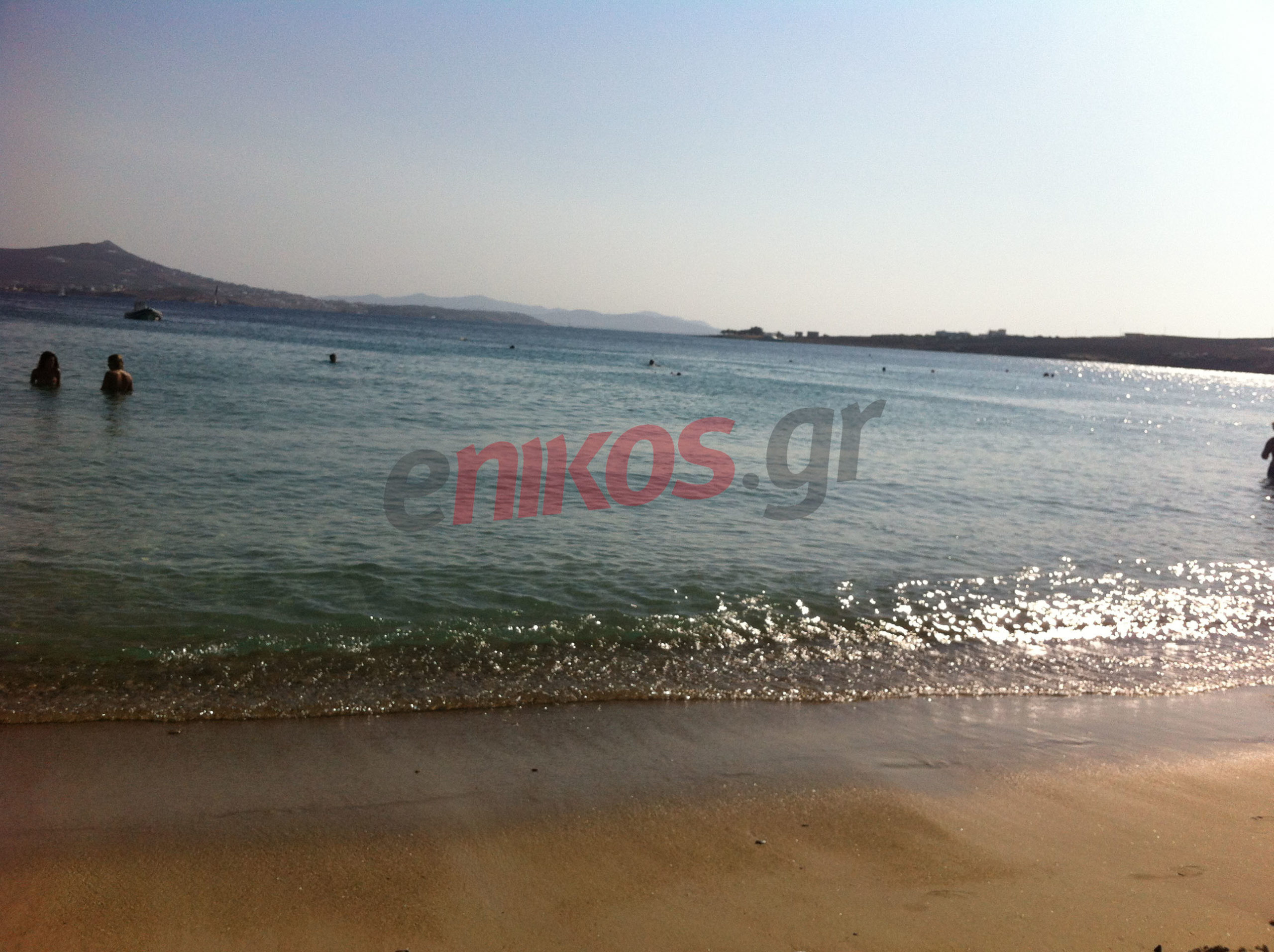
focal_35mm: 35
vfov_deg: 40.6
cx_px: 637
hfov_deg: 52.7
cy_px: 476
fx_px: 1286
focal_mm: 3.85
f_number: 2.8
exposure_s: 1/4309
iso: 80
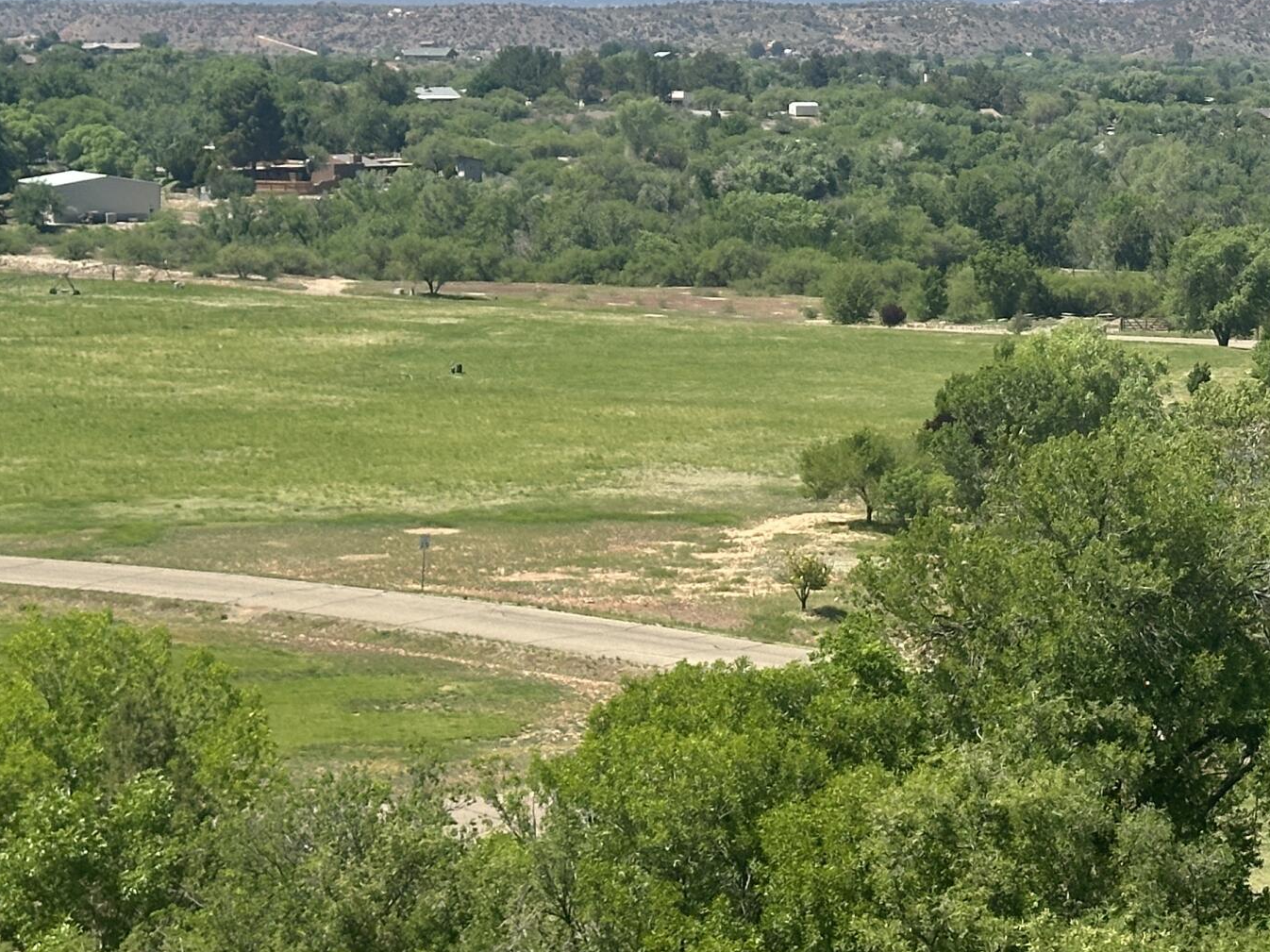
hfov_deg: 17.9
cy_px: 285
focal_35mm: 107
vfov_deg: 13.8
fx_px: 3925
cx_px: 1291
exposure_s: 1/3876
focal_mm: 6.86
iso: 64
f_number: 1.78
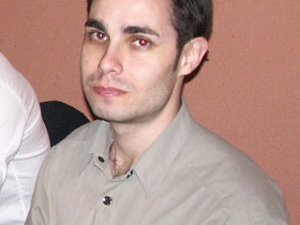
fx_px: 1109
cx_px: -213
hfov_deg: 13.9
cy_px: 59
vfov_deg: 11.6
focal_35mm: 128
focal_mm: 5.8
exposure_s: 1/15
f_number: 2.6
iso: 200
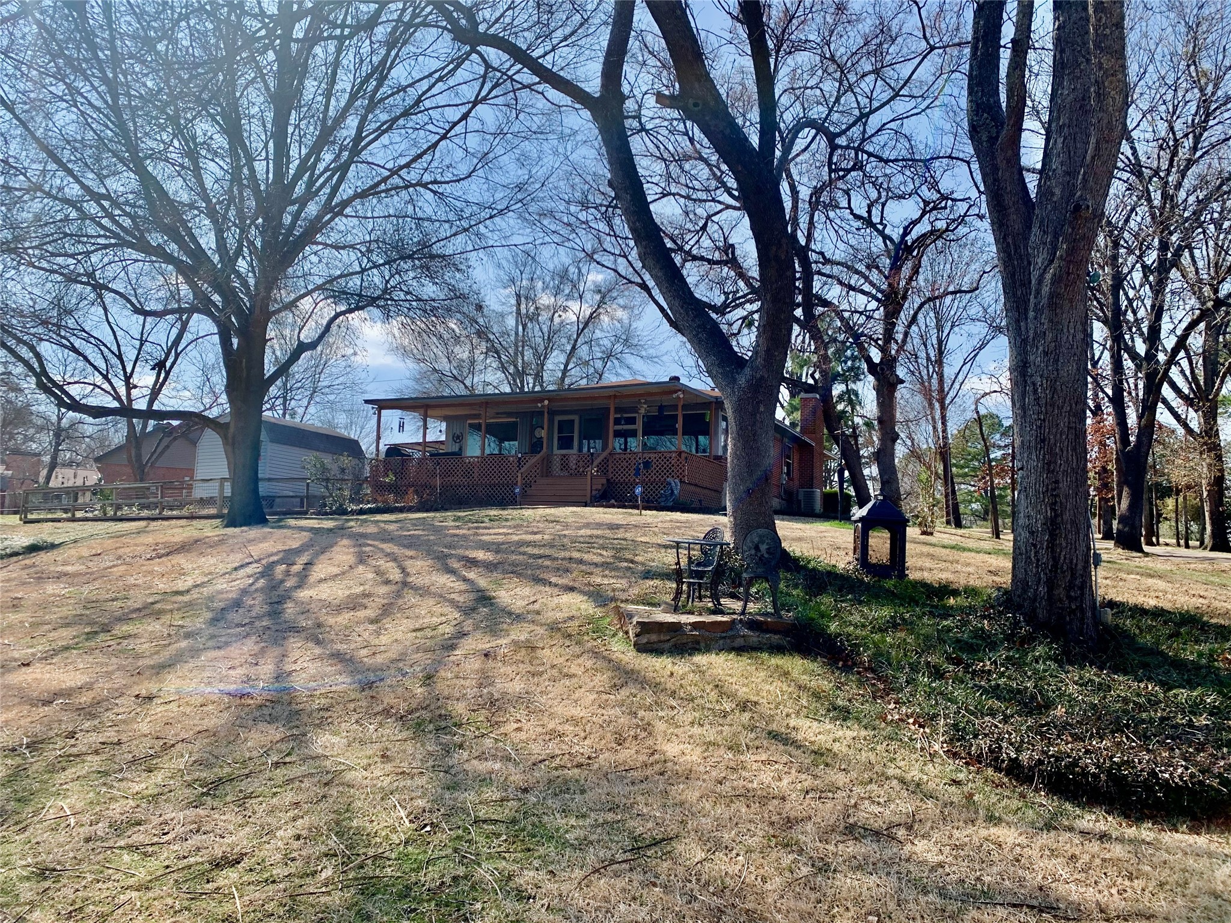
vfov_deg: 53.1
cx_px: 616
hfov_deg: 67.3
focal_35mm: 26
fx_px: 925
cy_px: 462
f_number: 1.8
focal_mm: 4.25
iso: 25
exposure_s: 1/1689
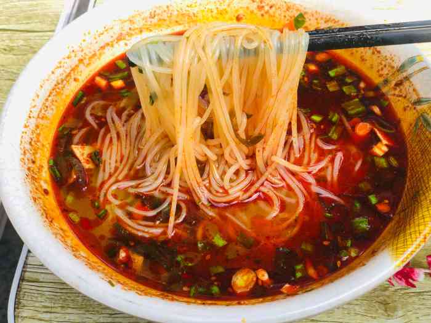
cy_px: 162
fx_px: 647
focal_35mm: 52
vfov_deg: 28.0
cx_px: 216
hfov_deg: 36.8
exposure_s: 1/120
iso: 16
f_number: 2.4
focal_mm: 6
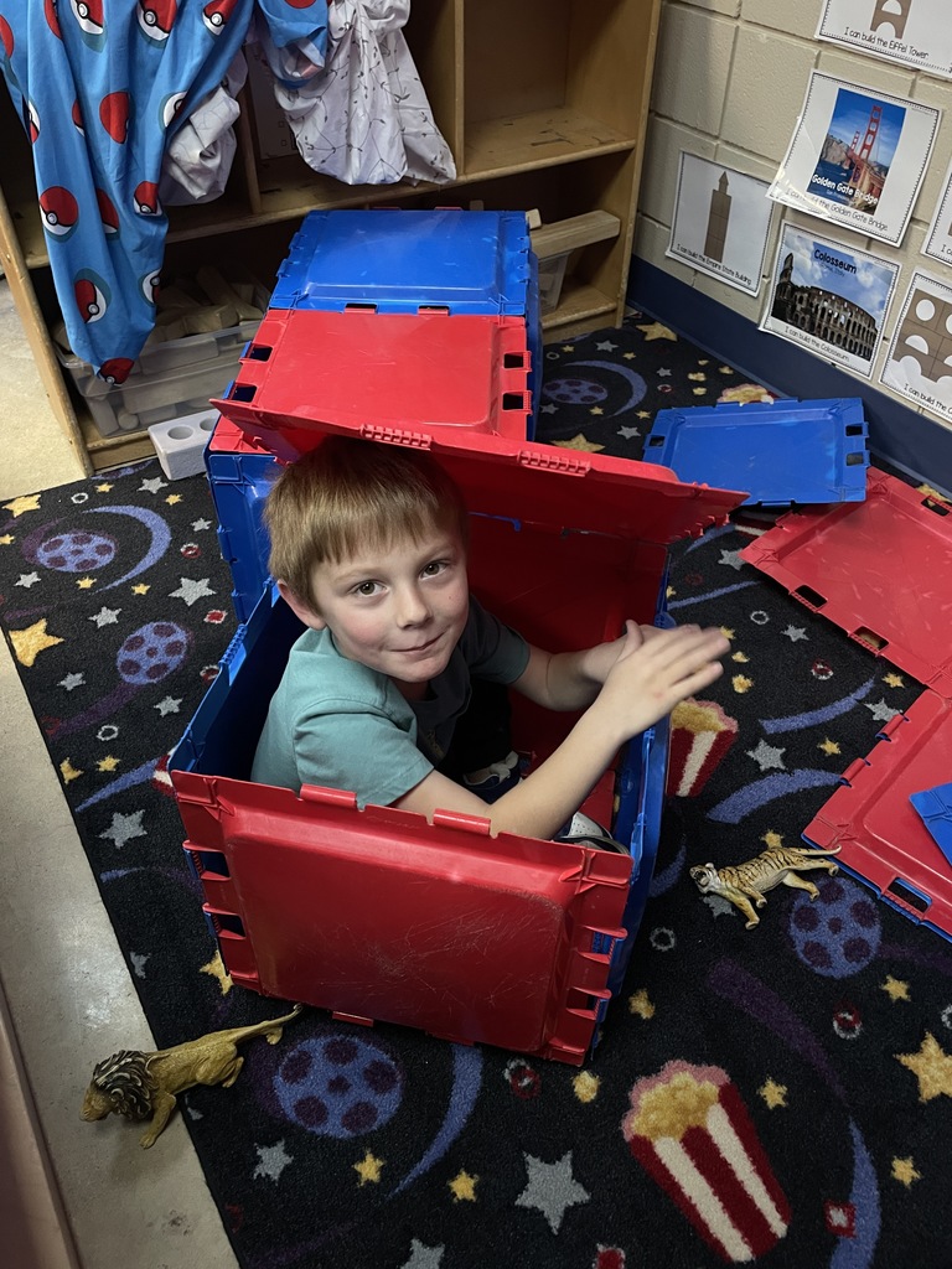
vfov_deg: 67.3
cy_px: 634
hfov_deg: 53.1
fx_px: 953
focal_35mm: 26
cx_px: 476
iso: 320
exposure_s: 1/60
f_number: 1.6
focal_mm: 4.2
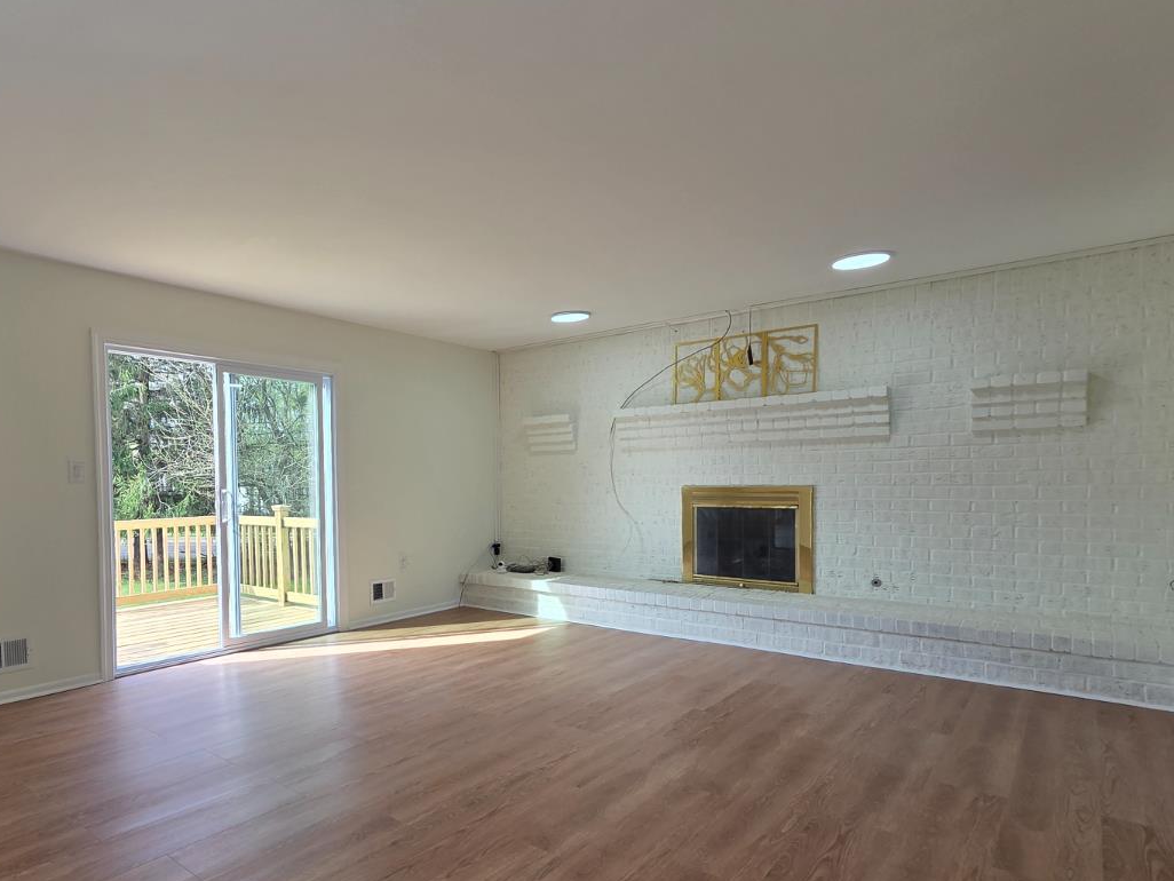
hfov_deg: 82.1
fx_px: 645
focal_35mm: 19
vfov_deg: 68.4
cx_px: 403
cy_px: 504
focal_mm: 2.2
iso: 50
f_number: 2.2
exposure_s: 1/161
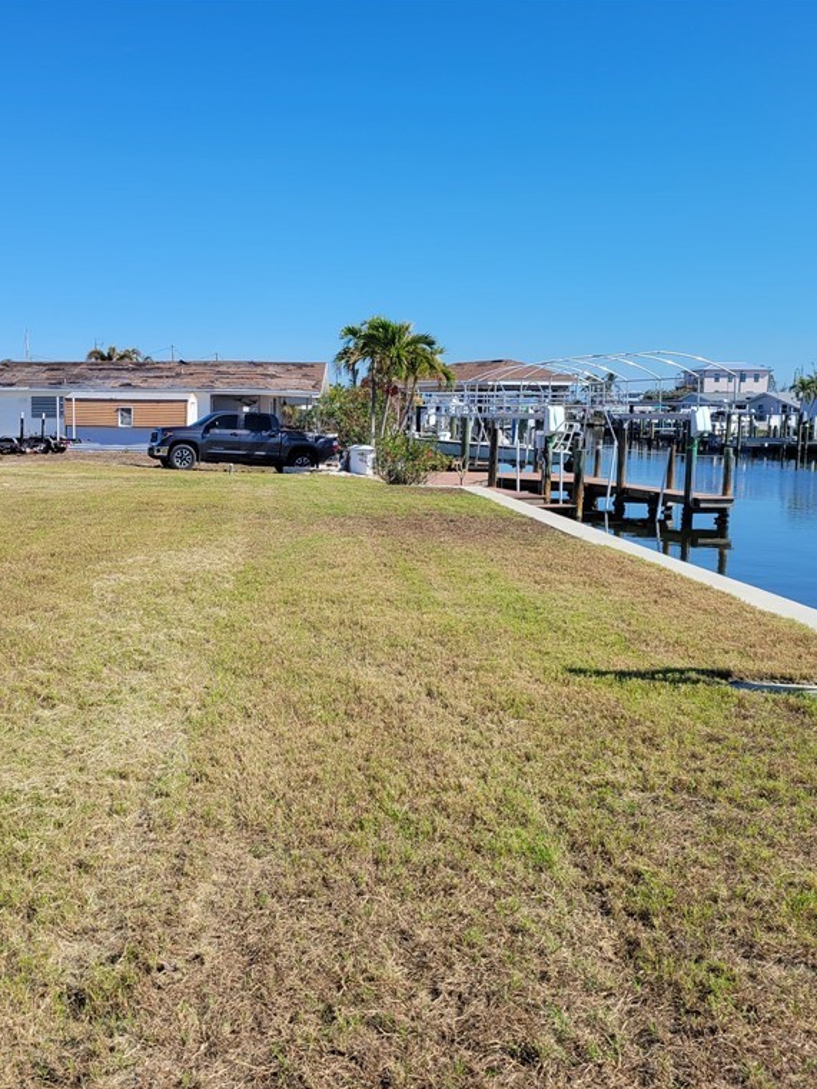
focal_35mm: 35
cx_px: 219
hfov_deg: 39.8
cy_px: 548
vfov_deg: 52.6
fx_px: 1101
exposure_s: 1/2551
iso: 40
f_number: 1.8
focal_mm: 5.4
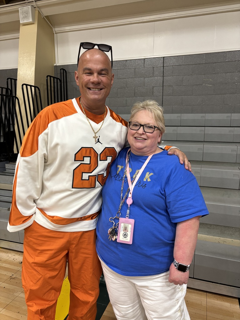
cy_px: 160
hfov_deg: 53.1
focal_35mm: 26
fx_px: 240
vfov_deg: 67.3
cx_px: 120
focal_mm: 5.96
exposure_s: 1/60
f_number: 1.6
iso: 250
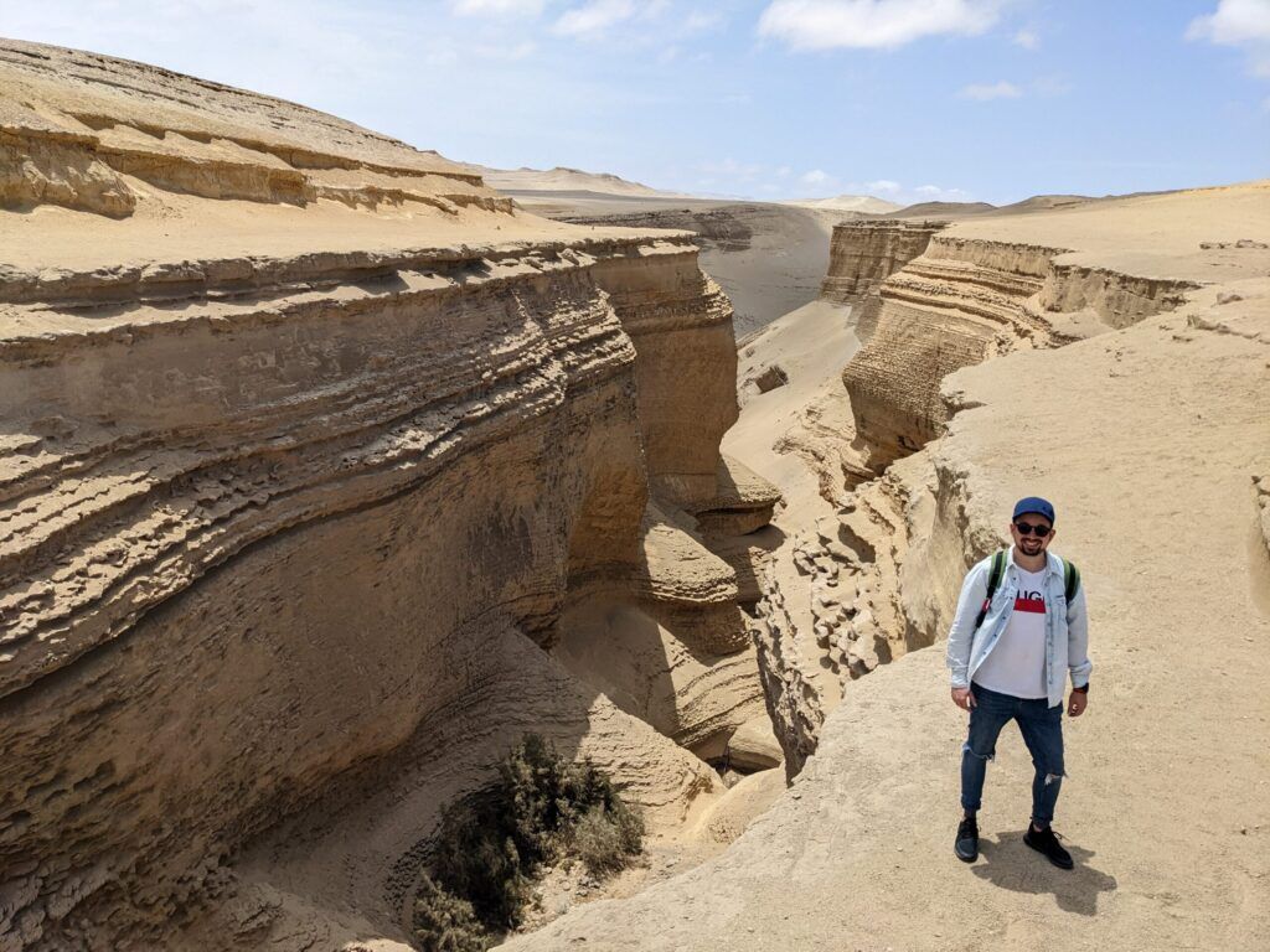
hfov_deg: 65.3
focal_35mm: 27
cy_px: 476
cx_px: 635
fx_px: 991
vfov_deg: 51.4
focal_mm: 4.38
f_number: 1.73
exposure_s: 1/4673
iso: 71
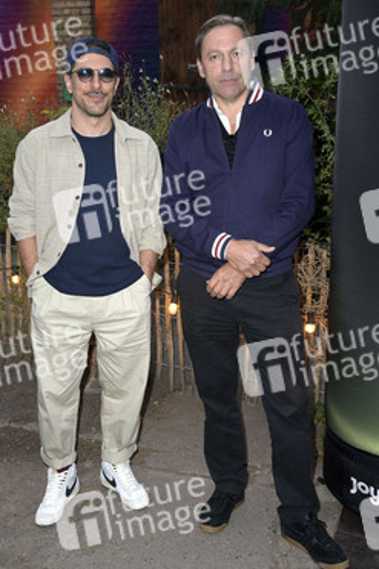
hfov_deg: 32.6
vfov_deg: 47.4
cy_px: 284
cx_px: 176
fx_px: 648
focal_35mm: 41
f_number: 6.3
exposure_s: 1/100
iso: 1250
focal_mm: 38
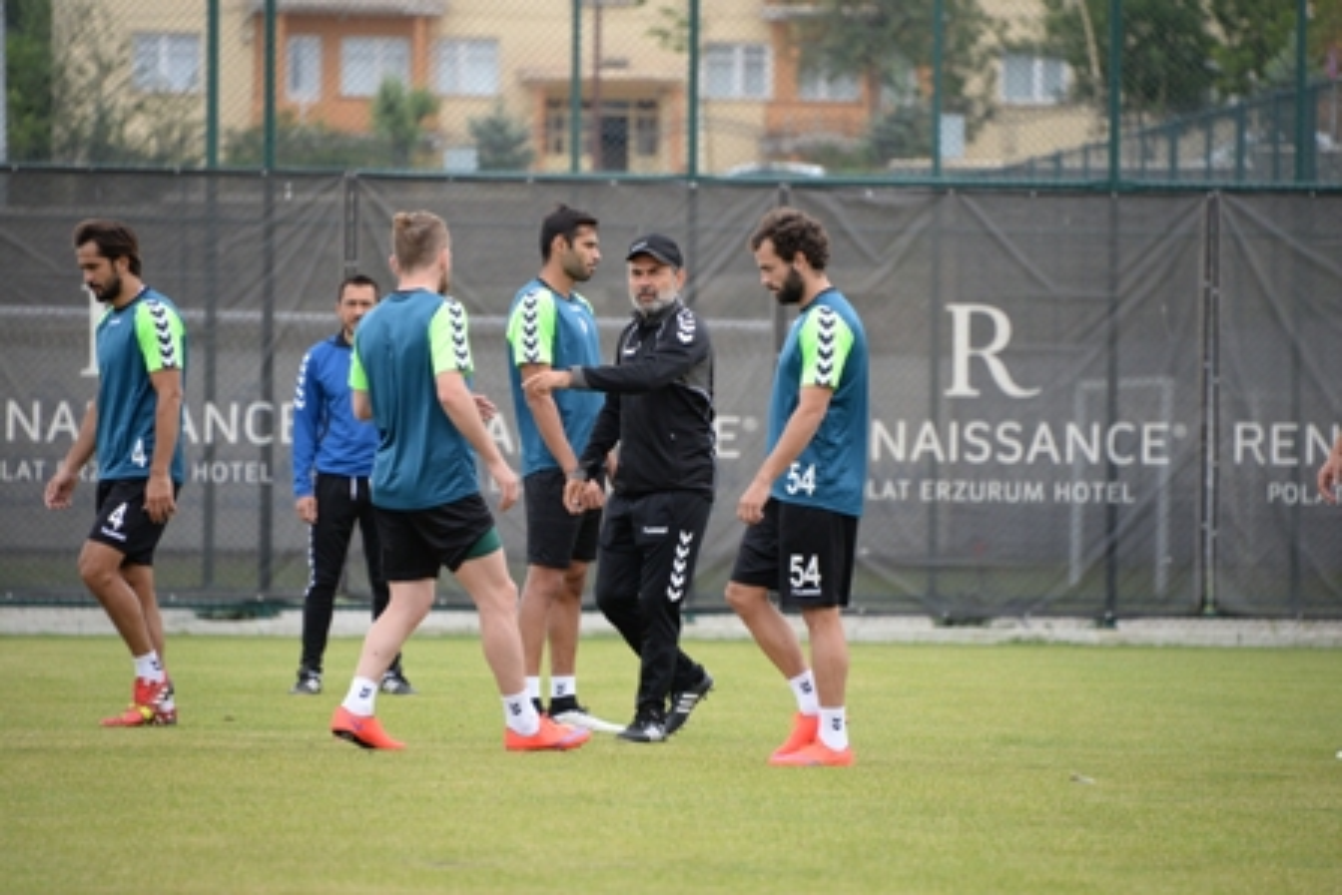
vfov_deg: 4.6
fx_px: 11186
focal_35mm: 300
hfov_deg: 6.9
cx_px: 671
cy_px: 448
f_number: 5.6
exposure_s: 1/1250
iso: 1000
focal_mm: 300
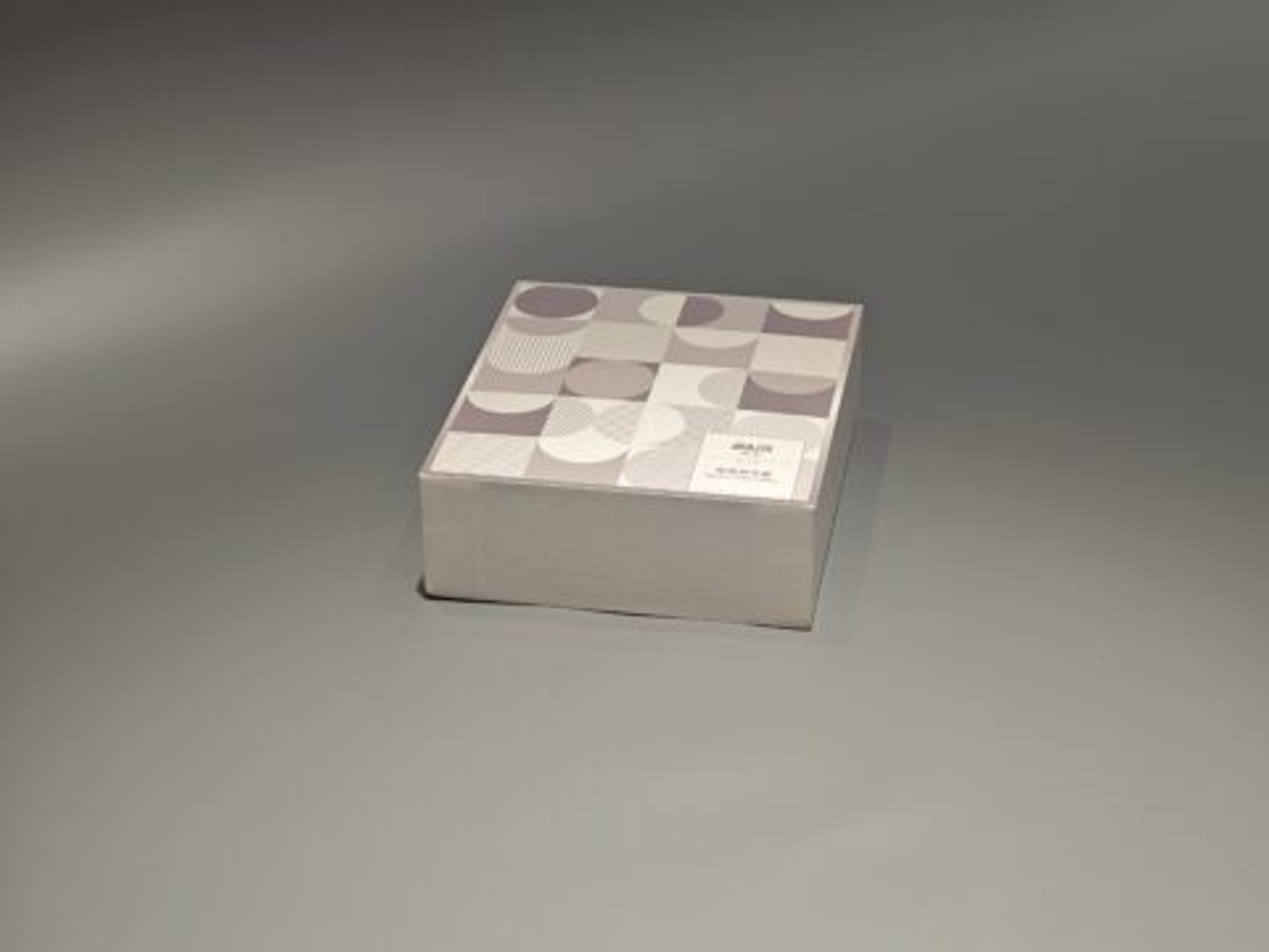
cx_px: 634
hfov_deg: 26.0
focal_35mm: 75
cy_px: 476
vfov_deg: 19.6
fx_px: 2749
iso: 100
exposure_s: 1/100
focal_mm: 10.1
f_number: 2
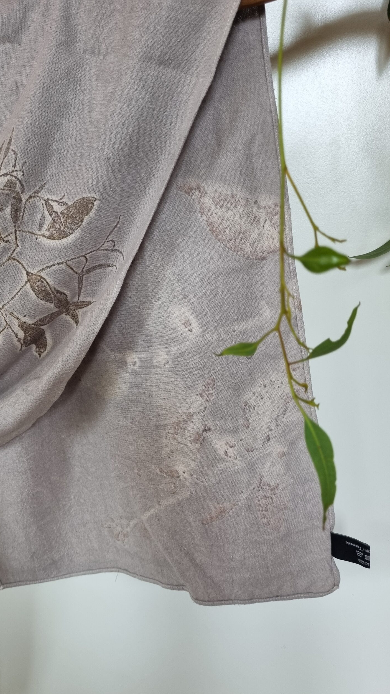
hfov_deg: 39.7
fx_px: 533
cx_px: 132
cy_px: 350
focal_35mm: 29
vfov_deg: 66.1
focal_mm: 5.4
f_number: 1.8
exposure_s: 1/50
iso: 320
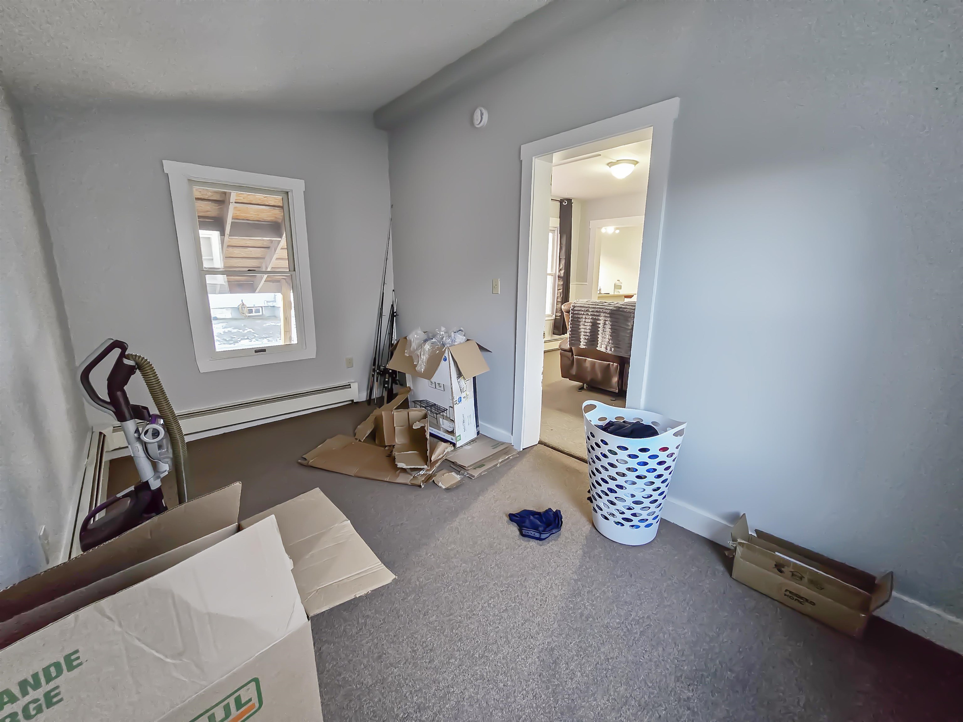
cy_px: 361
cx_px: 482
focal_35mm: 13
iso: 1000
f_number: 2.2
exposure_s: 1/60
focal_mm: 2.2
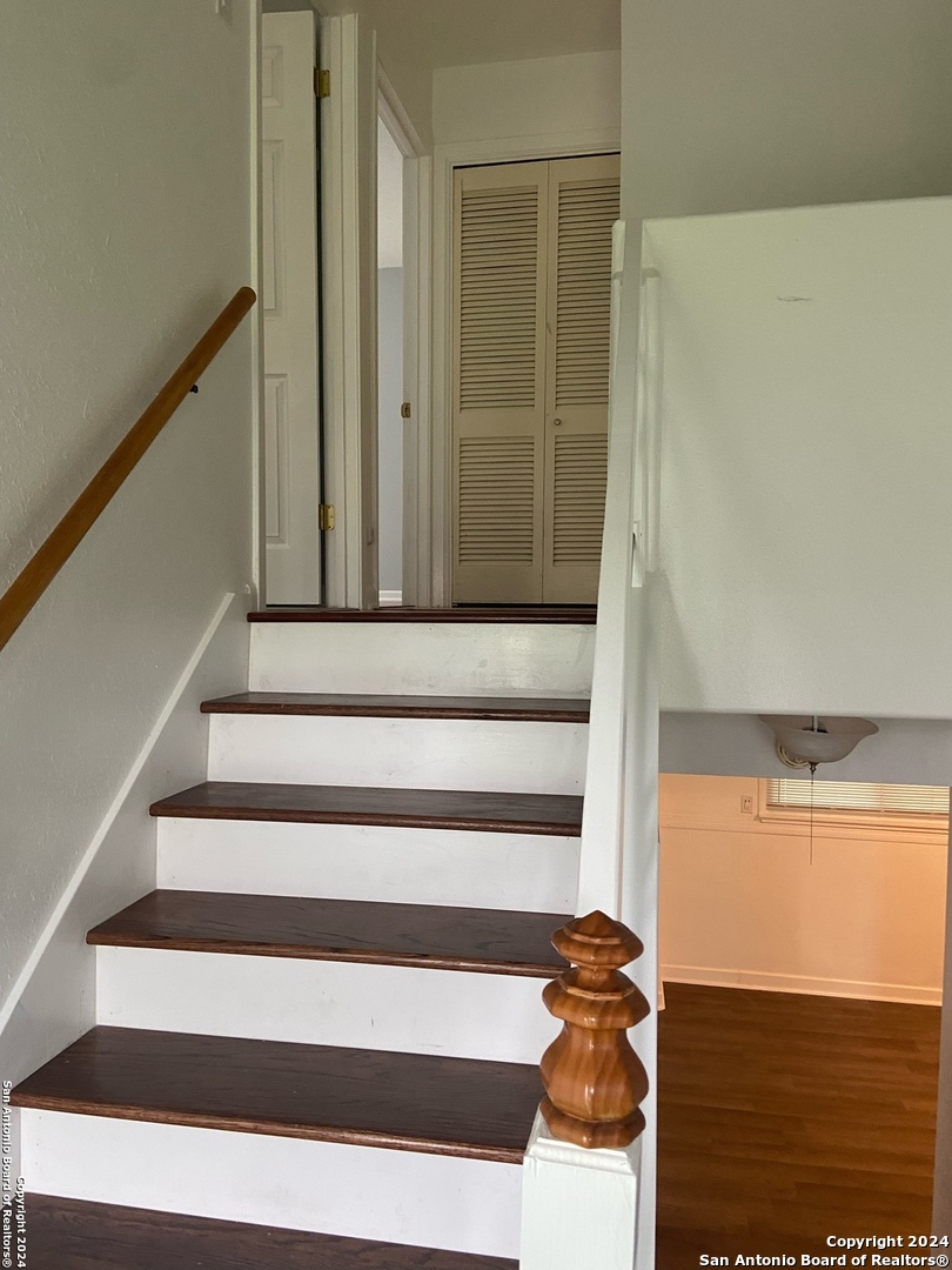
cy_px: 635
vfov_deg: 67.3
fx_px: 953
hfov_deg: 53.1
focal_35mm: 26
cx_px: 476
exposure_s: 1/60
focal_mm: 4.25
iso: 200
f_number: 1.8
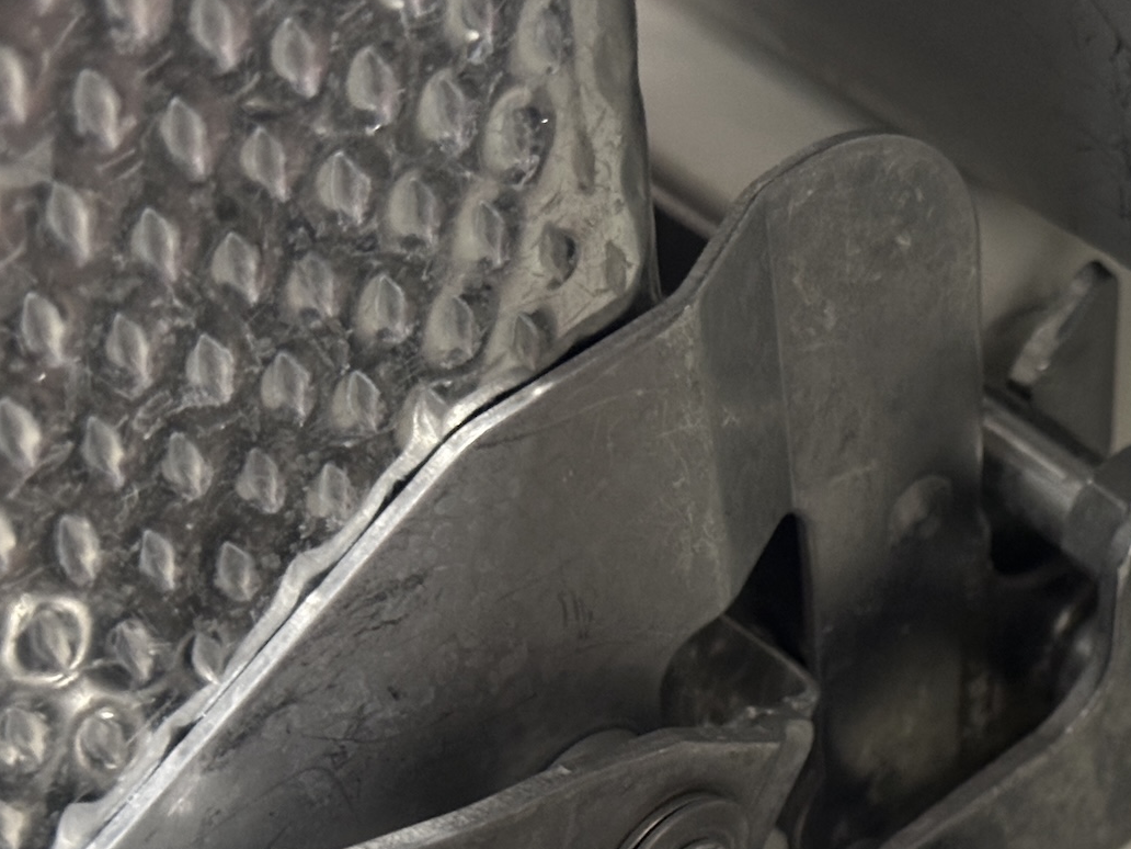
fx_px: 3039
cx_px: 980
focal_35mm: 93
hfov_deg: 20.7
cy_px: 688
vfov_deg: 15.8
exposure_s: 1/20
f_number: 1.78
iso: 640
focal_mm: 6.86
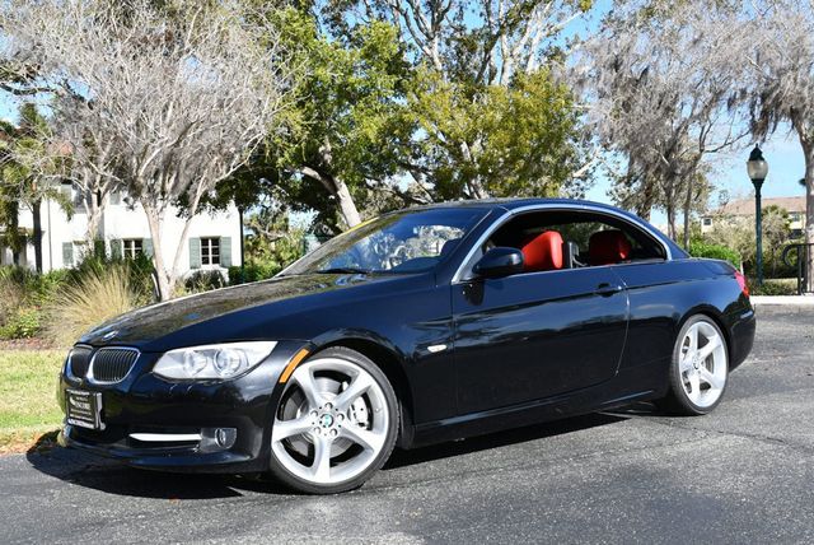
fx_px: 996
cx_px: 407
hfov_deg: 44.5
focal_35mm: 44
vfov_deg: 30.6
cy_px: 272
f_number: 8
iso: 140
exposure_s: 1/250
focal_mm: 22
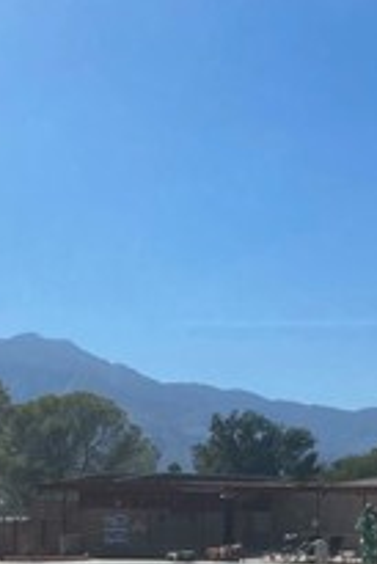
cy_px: 589
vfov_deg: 23.8
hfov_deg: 16.9
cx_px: 220
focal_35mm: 81
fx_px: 1270
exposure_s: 1/8547
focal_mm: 5.1
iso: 32
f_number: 1.6
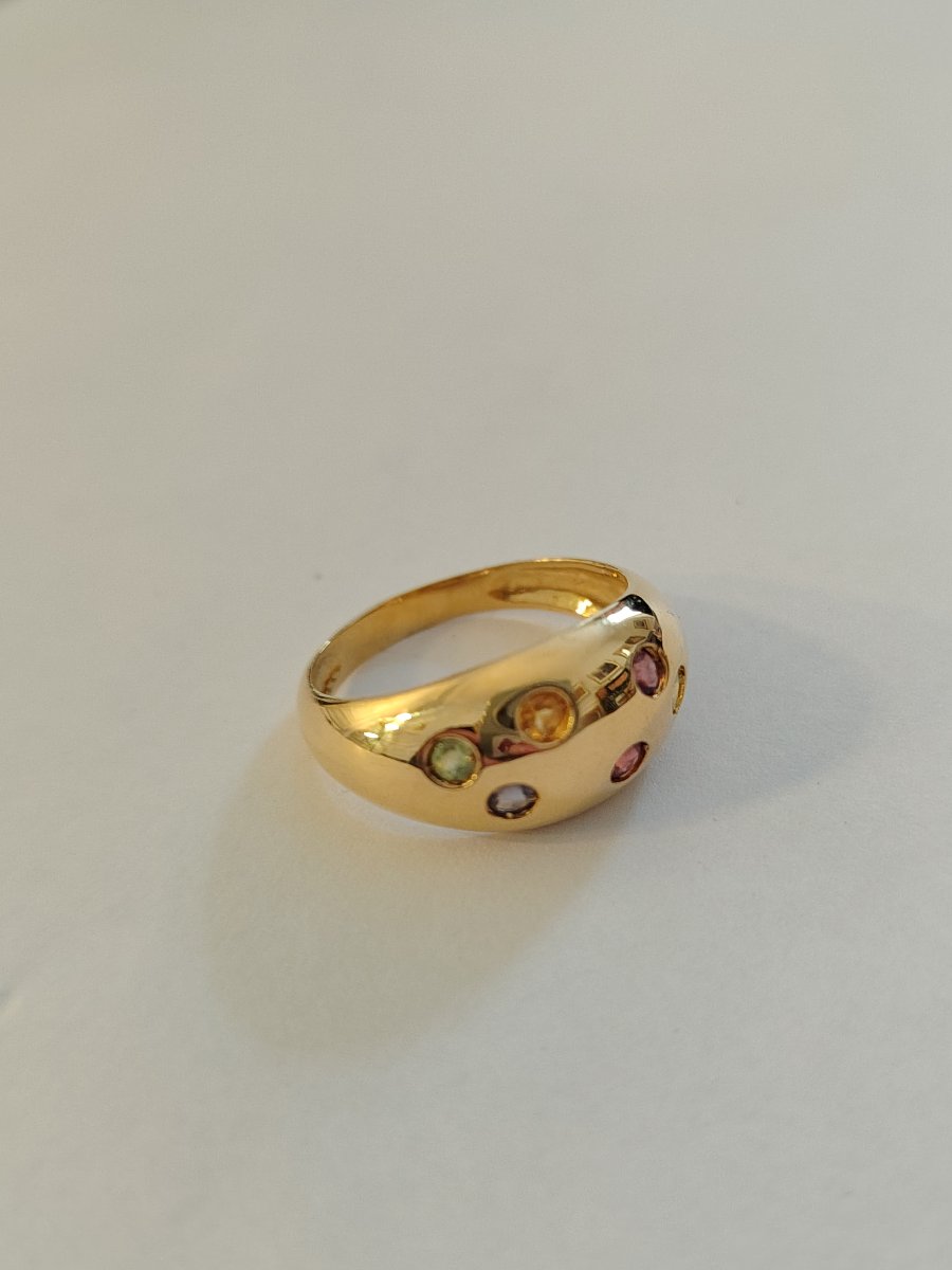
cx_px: 476
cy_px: 635
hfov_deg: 40.7
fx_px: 1283
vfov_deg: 52.6
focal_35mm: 35
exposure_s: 1/33.3
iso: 747
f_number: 1.75
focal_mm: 5.25
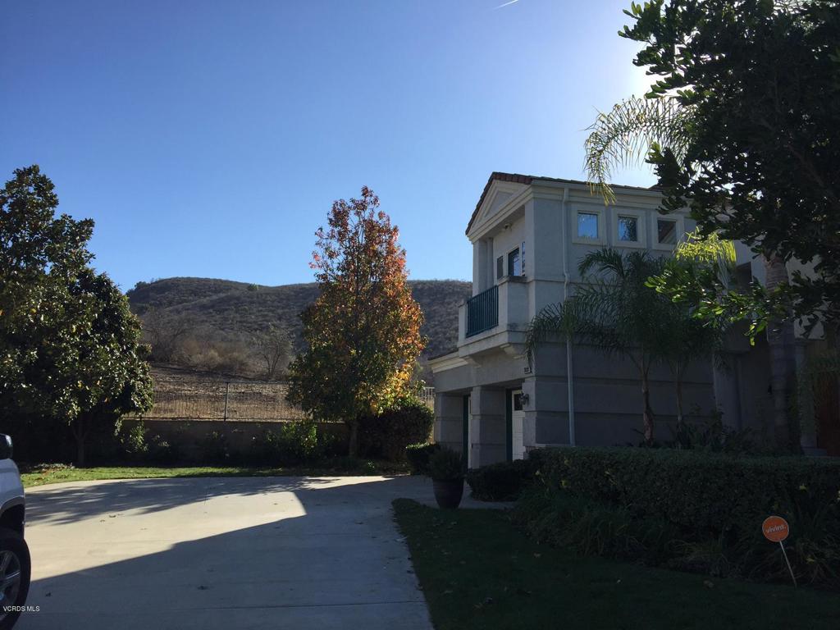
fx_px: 704
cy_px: 315
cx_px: 420
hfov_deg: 61.7
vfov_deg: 48.2
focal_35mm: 29
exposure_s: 1/1721
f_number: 2.2
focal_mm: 4.15
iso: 32
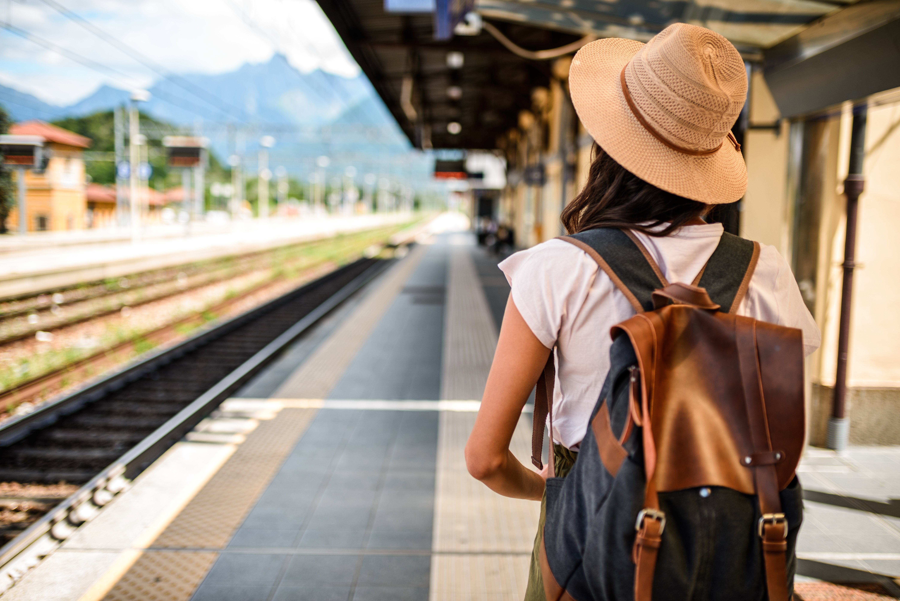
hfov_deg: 54.4
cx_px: 450
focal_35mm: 35
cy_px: 300
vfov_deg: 37.9
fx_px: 875
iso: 50
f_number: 1.8
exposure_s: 1/1000
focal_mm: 35
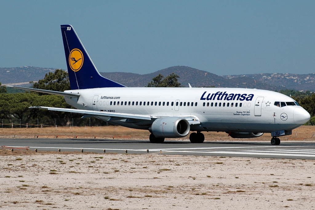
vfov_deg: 5.4
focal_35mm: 255
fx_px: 2231
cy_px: 105
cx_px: 158
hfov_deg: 8.1
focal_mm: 170
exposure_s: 1/1250
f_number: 9
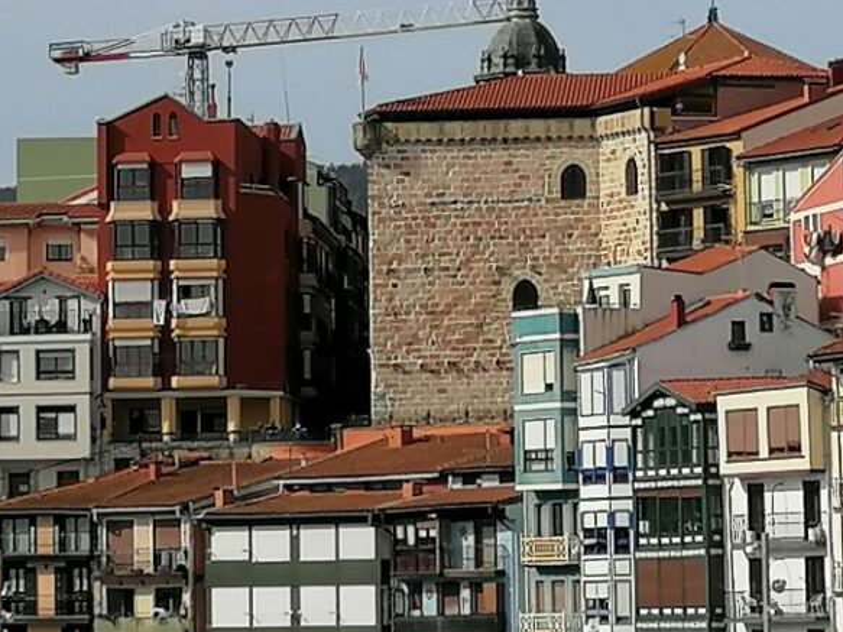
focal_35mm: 174
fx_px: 4237
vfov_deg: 8.5
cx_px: 359
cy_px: 114
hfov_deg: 11.4
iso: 50
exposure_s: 1/2364
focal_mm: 4.75
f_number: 1.8
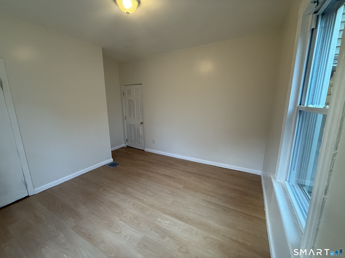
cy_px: 129
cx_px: 172
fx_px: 140
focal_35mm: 14
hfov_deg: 102.1
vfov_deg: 85.7
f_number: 2.2
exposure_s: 1/60
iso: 250
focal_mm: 2.22
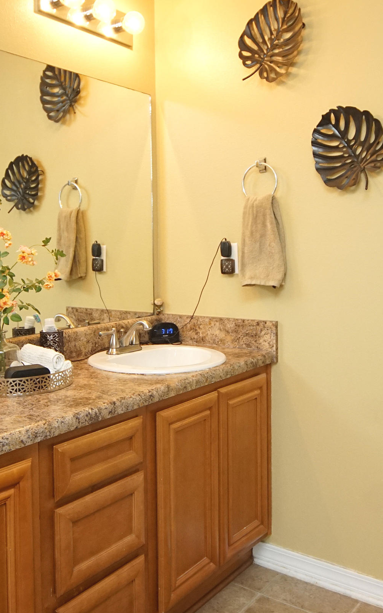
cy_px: 282
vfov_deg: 56.6
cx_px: 209
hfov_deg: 37.2
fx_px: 568
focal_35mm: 34
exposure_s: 1/160
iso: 1600
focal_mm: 12
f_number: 4.5
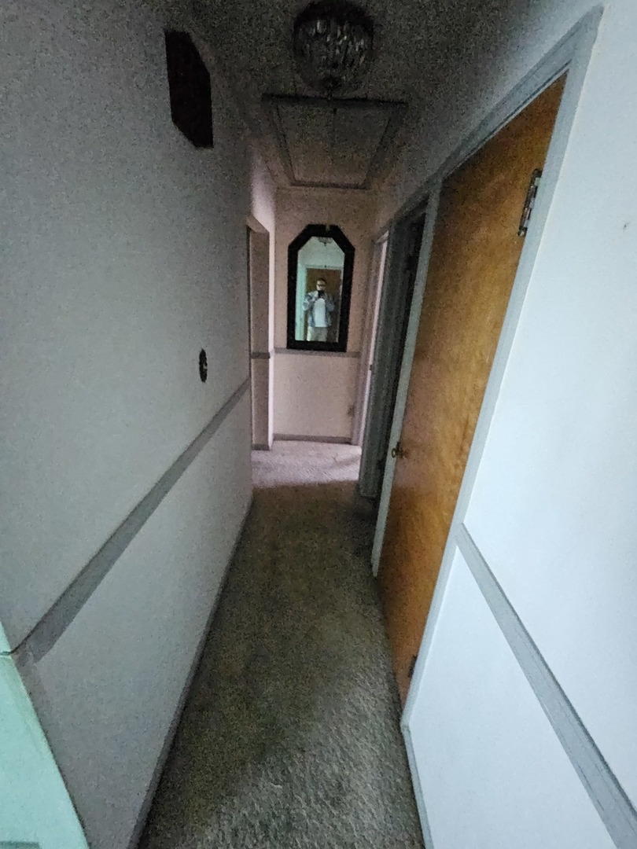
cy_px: 424
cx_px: 318
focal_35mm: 13
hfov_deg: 89.9
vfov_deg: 106.2
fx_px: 319
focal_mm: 1.74
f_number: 2.2
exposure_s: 1/24
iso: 1600
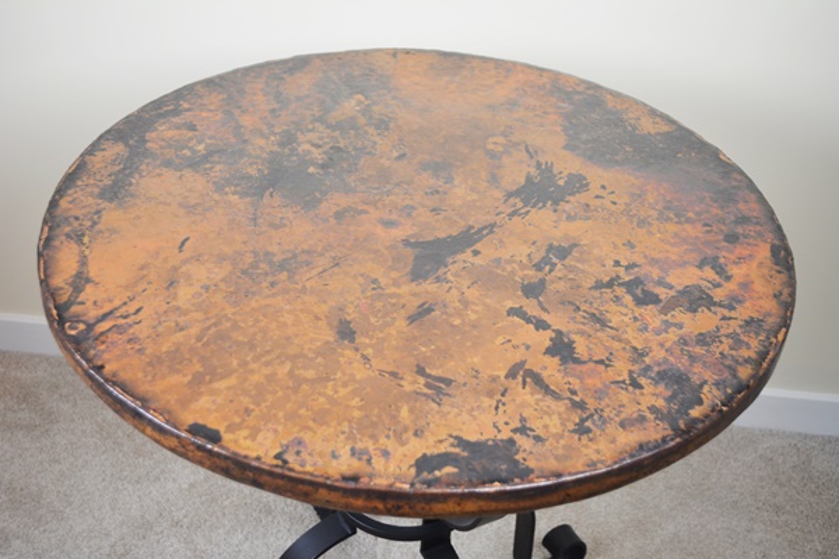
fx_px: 1014
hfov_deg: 45.0
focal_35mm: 44
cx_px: 420
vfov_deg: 30.8
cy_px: 280
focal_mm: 29
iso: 640
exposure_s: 1/60
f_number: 4.5
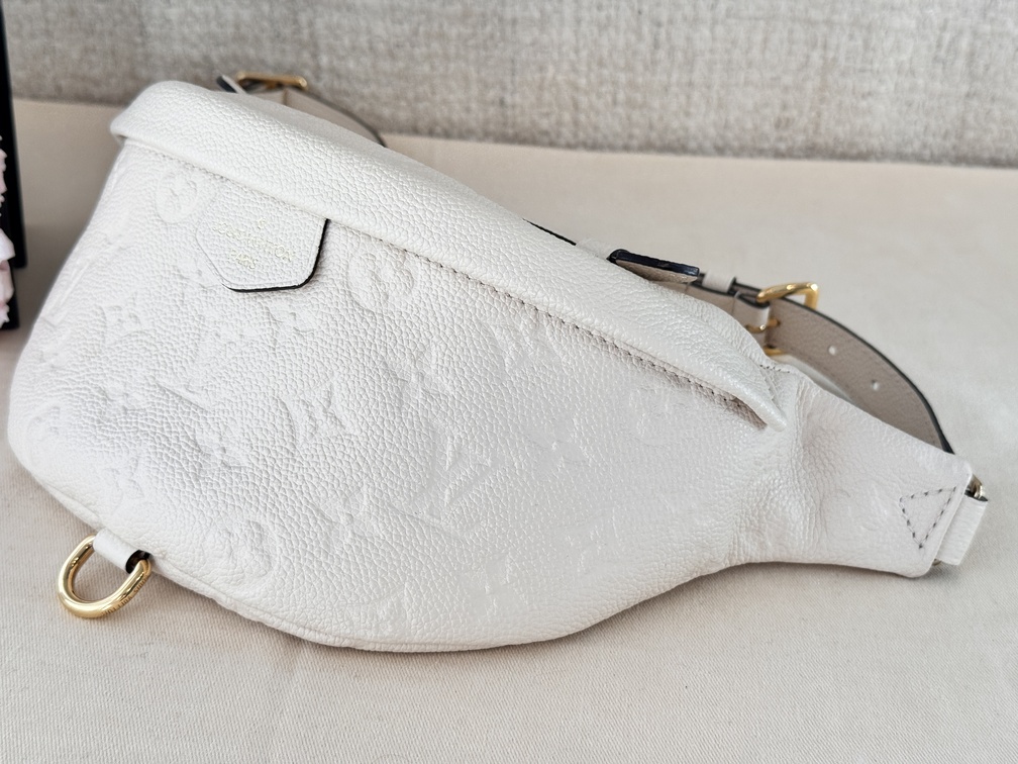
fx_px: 1412
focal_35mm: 48
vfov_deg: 30.3
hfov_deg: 39.7
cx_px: 509
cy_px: 382
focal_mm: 6.76
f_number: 1.78
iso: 64
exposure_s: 1/237
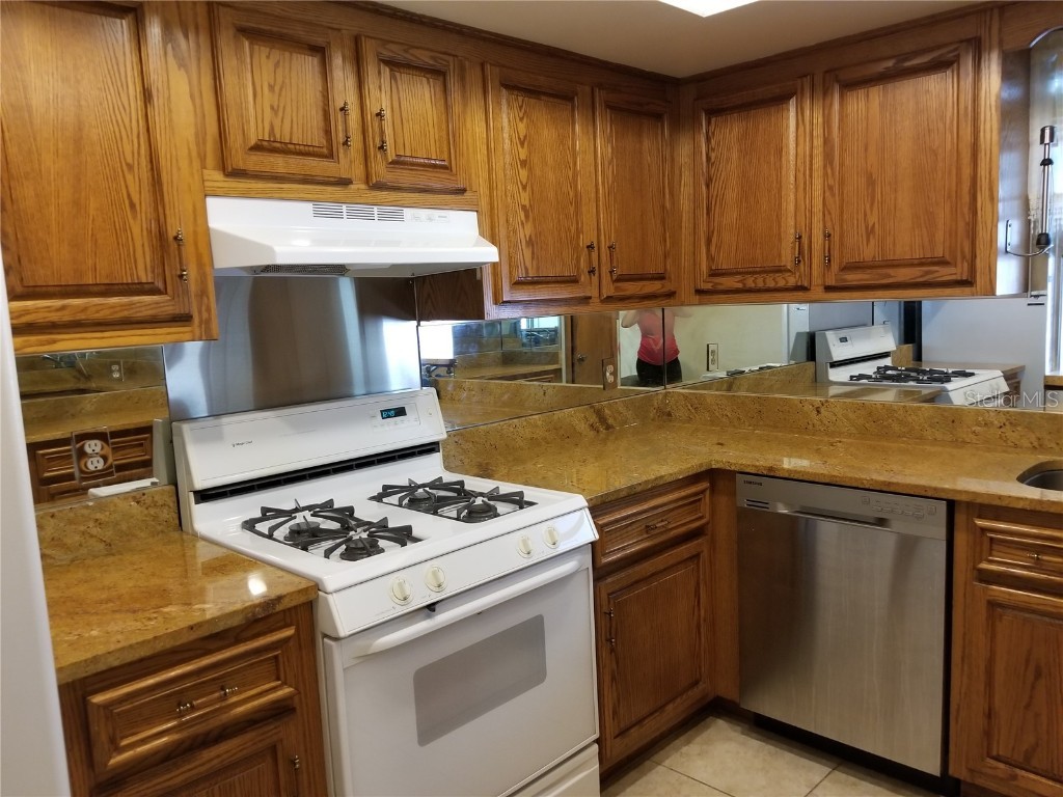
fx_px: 798
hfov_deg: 67.3
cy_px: 398
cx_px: 532
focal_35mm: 26
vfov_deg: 53.1
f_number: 1.7
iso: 250
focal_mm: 4.3
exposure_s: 1/30
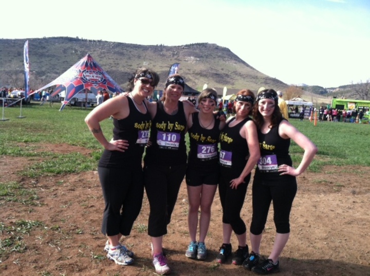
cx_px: 185
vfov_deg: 40.6
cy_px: 138
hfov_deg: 52.7
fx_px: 374
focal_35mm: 35
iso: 80
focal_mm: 3.85
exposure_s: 1/448
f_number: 2.8
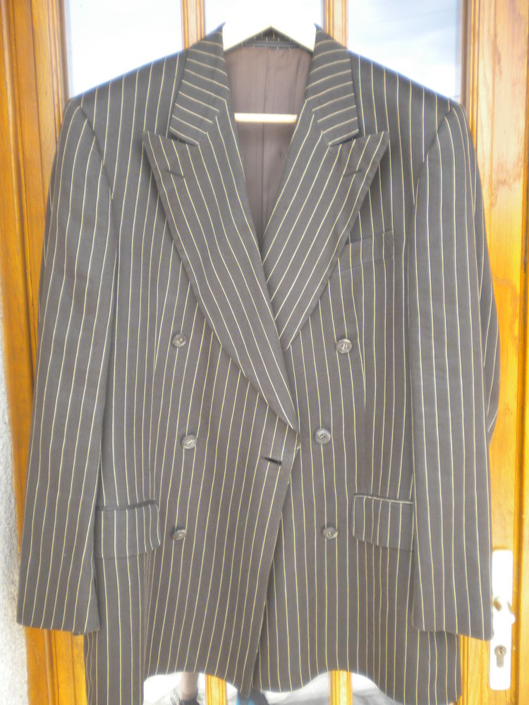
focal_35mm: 35
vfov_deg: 52.6
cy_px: 352
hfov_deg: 40.7
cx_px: 264
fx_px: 713
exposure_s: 1/68.8
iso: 80
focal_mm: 6.3
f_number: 3.1
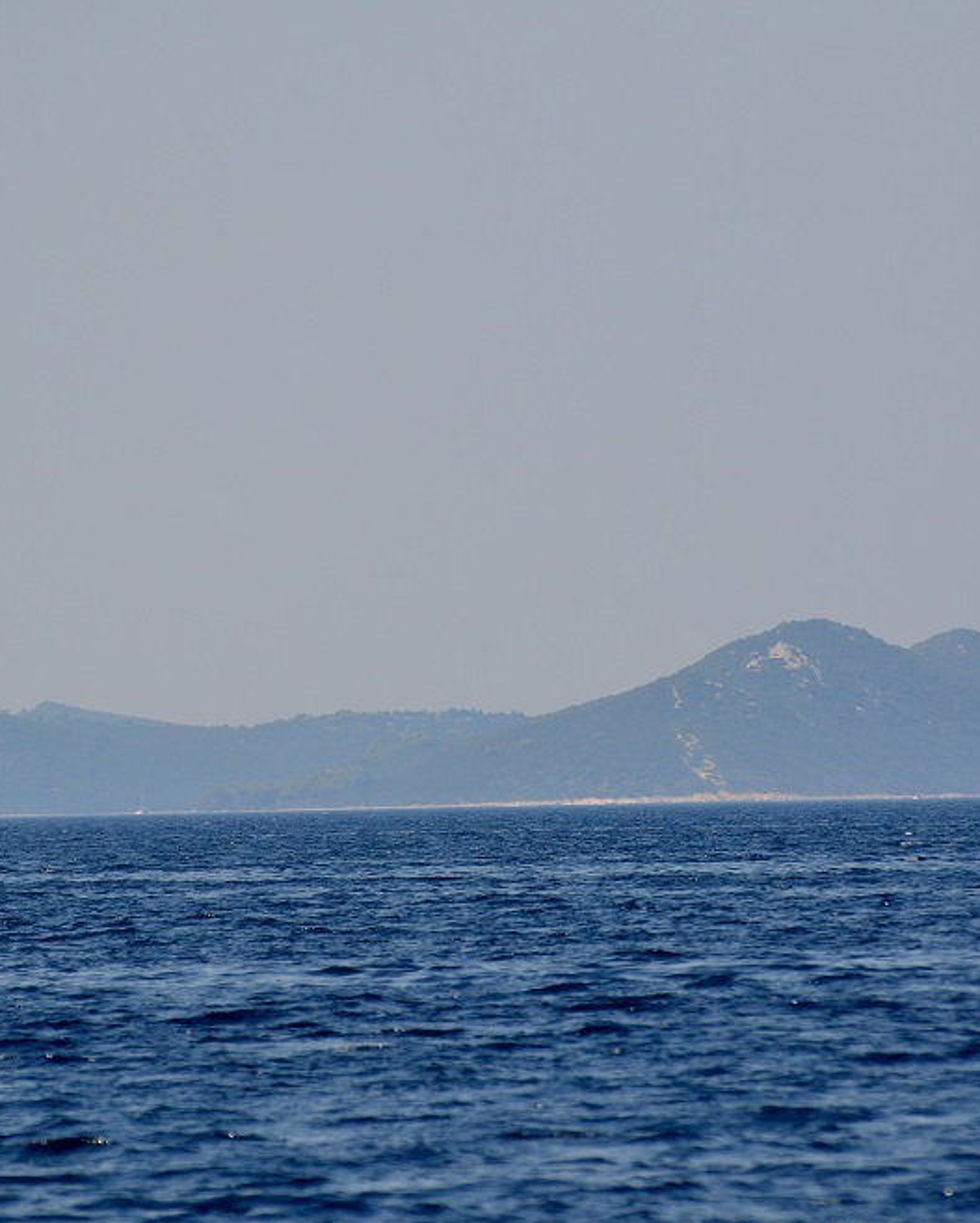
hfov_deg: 3.7
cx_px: 577
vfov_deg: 4.7
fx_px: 15061
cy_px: 612
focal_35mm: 416
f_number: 5.3
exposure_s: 1/2500
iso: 400
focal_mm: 195
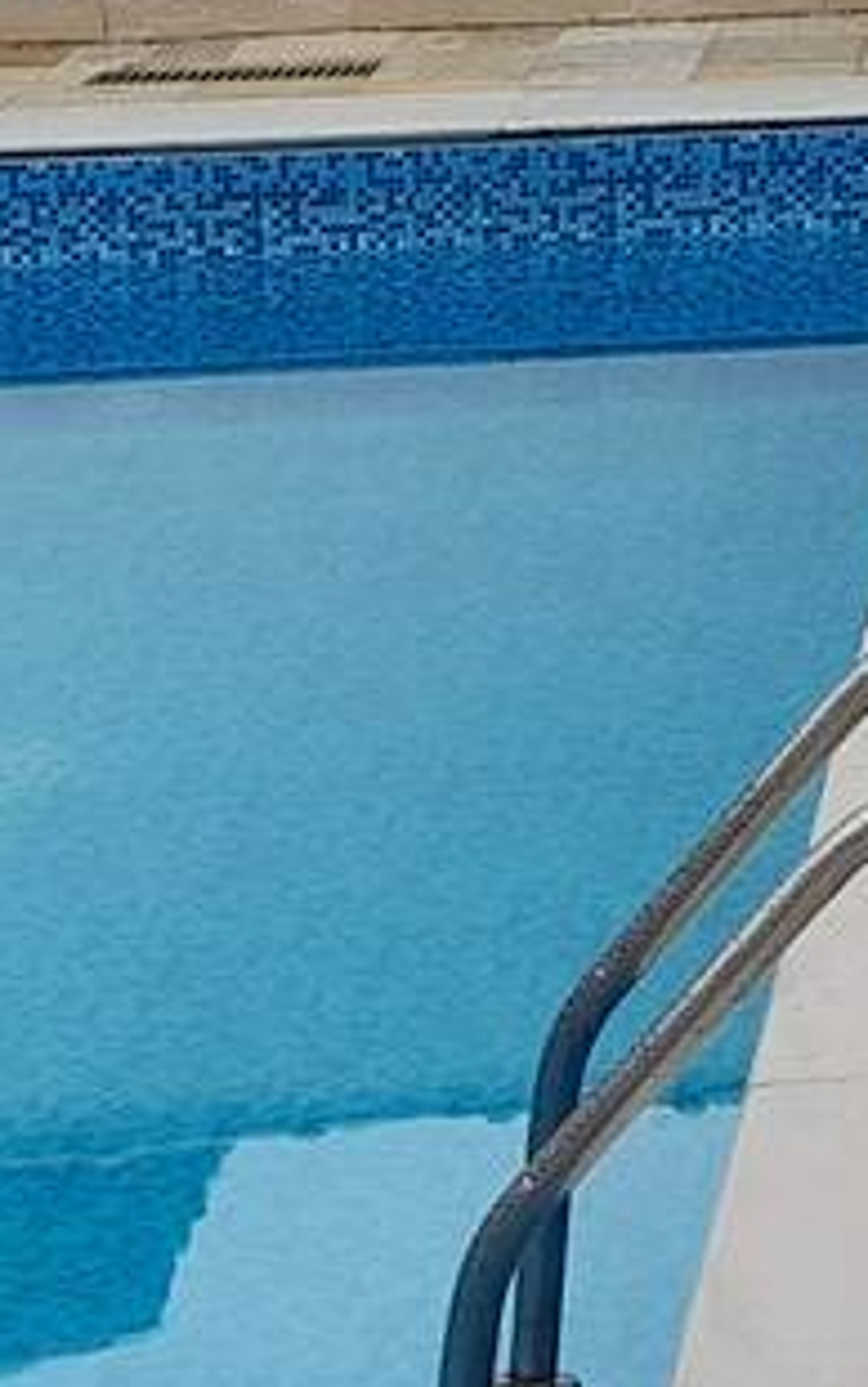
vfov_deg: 16.3
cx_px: 2206
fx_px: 4651
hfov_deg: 9.3
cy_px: -224
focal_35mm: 123
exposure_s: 1/174
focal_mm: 4.6
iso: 20
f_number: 2
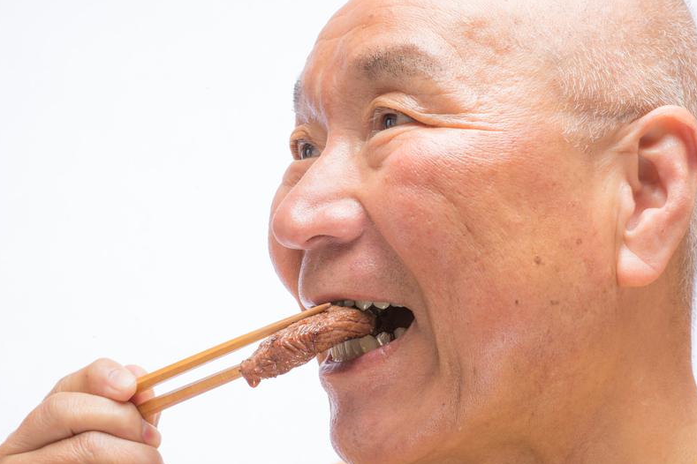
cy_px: 231
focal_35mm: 71
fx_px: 1375
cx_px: 347
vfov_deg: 19.2
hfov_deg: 28.5
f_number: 16
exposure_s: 1/125
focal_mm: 70
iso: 100
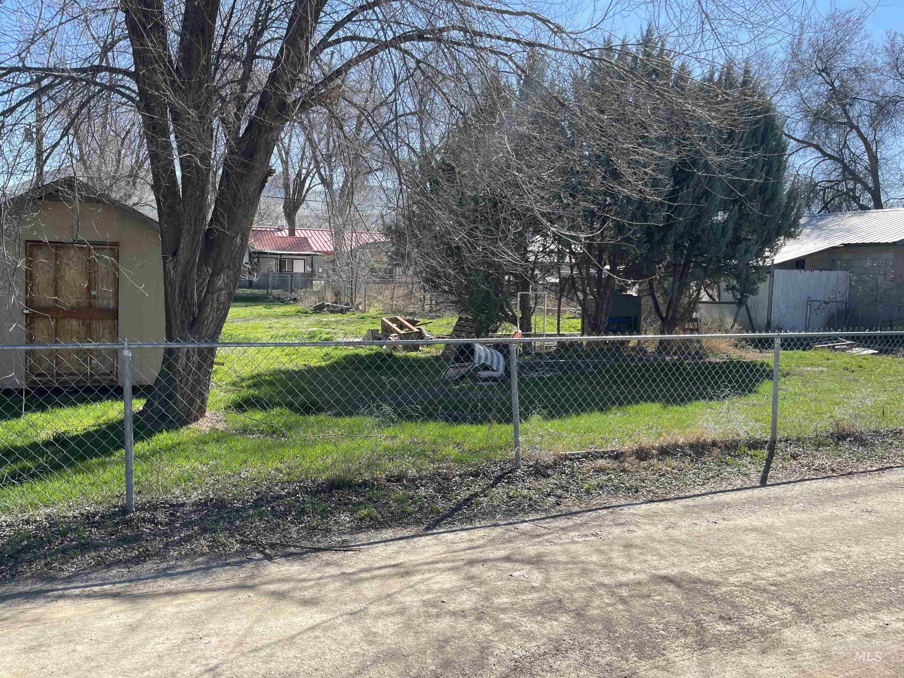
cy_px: 339
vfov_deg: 54.9
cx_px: 452
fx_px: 653
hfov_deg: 69.4
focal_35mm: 25
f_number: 1.6
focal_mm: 5.1
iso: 32
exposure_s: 1/1575
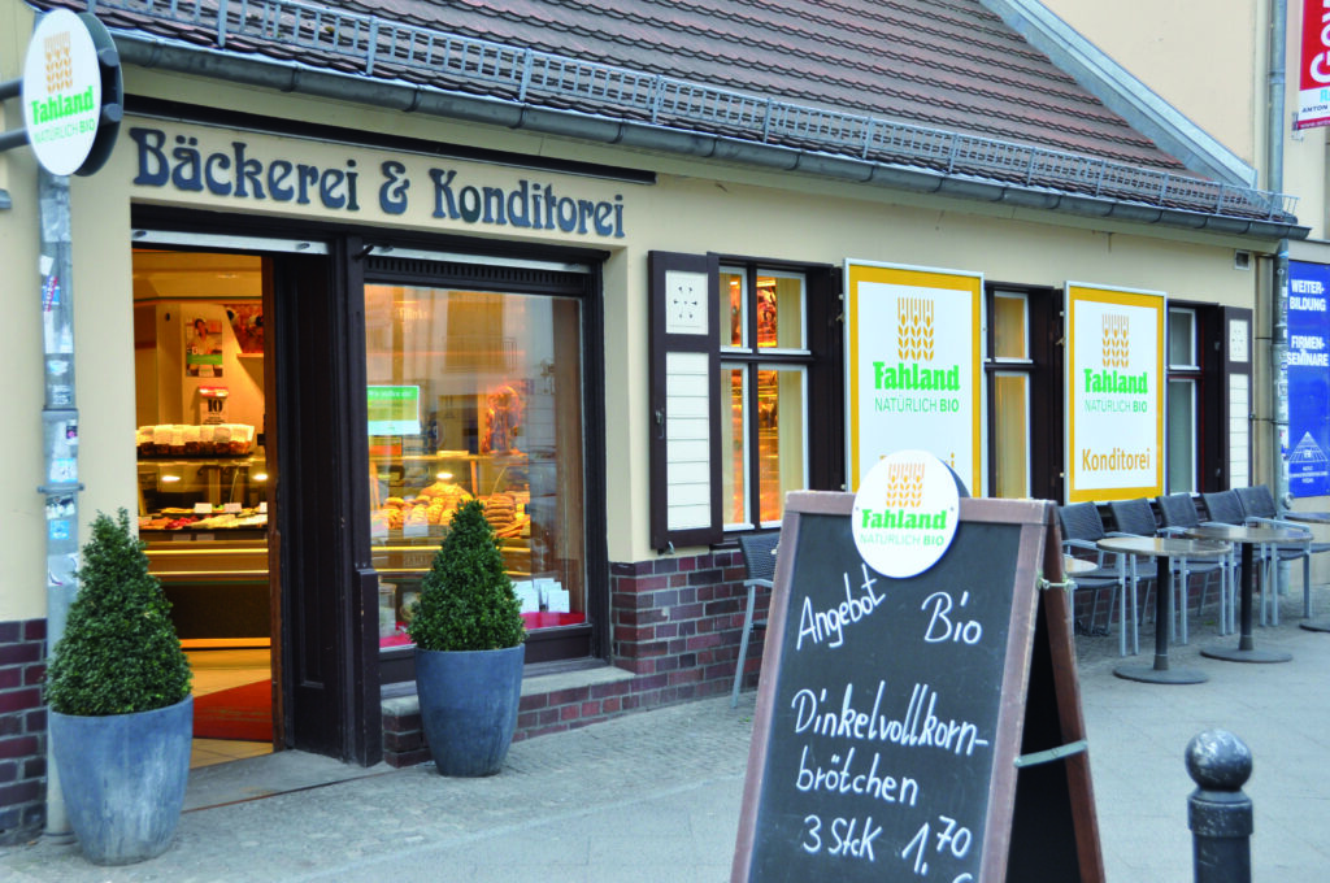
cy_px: 442
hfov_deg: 42.4
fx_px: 1716
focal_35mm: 46
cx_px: 665
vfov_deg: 28.9
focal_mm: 31
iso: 640
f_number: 5.6
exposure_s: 1/60
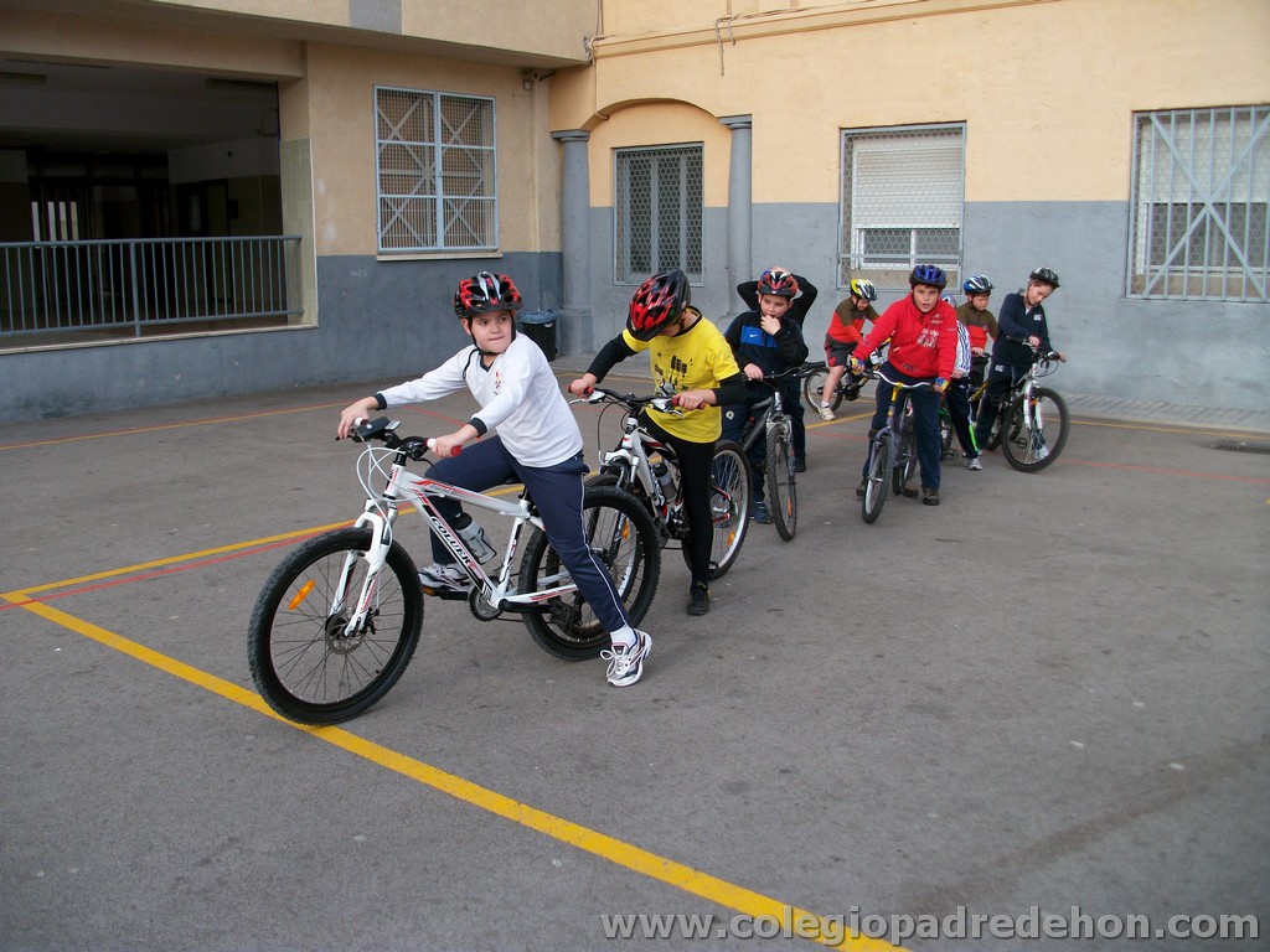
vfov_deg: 45.4
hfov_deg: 58.4
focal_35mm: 31
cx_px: 635
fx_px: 1137
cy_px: 476
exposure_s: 1/228
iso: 80
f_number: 2.9
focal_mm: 5.7
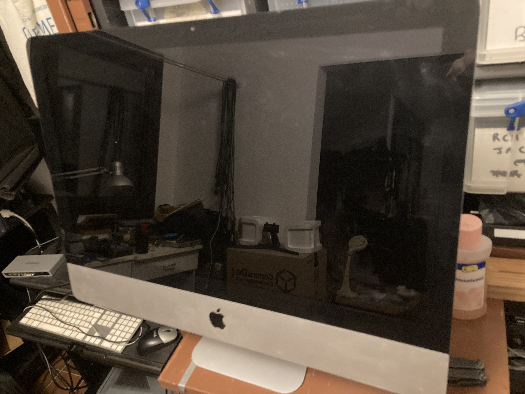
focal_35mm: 28
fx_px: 425
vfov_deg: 49.7
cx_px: 262
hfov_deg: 63.4
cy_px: 197
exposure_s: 1/17
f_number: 1.8
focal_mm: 3.99
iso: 640
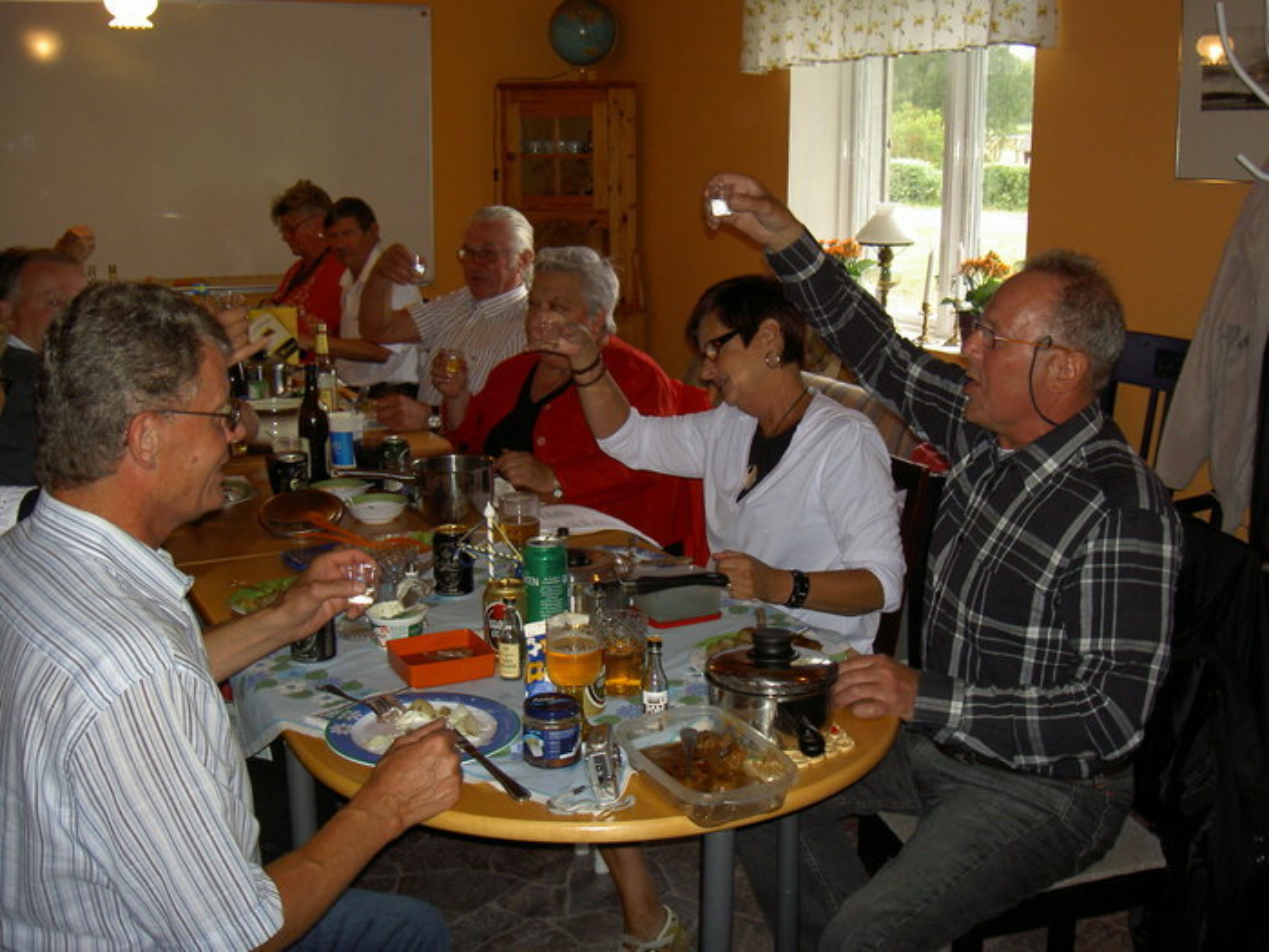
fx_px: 1430
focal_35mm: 39
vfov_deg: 36.8
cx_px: 634
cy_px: 476
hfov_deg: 47.9
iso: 100
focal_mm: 8
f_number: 2.8
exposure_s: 1/60
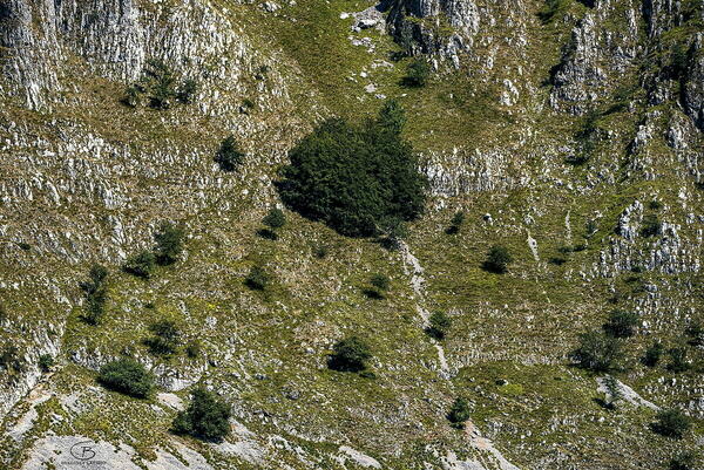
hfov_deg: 6.1
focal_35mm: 340
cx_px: 352
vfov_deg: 4.1
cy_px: 235
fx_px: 6653
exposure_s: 1/320
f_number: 9
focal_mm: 340
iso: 100
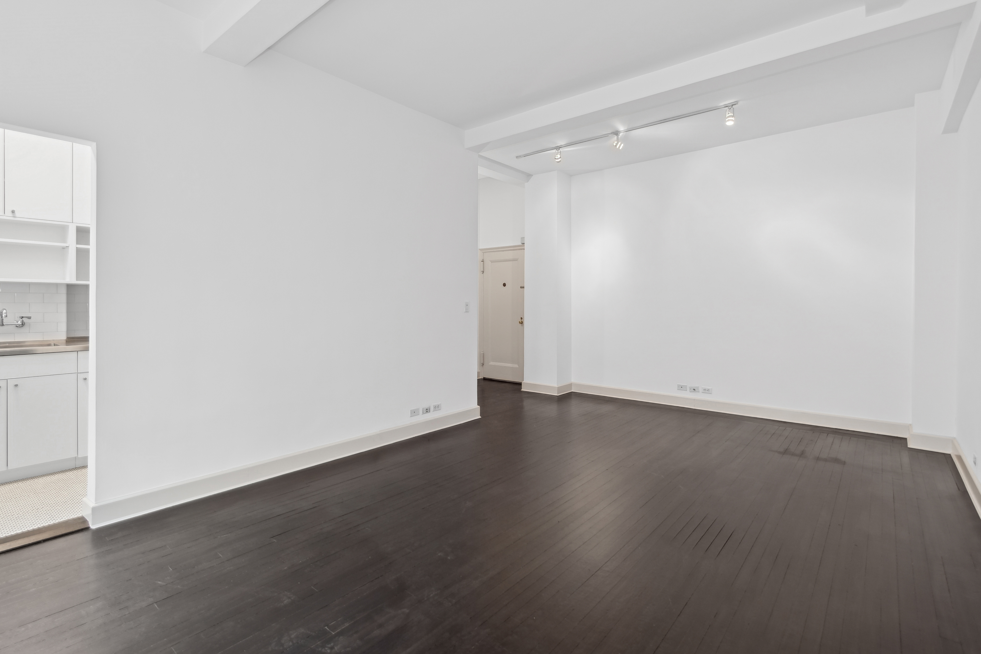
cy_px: 327
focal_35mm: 15
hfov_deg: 100.4
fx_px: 409
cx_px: 490
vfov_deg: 77.3
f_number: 8
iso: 100
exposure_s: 1/2.5
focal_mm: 10
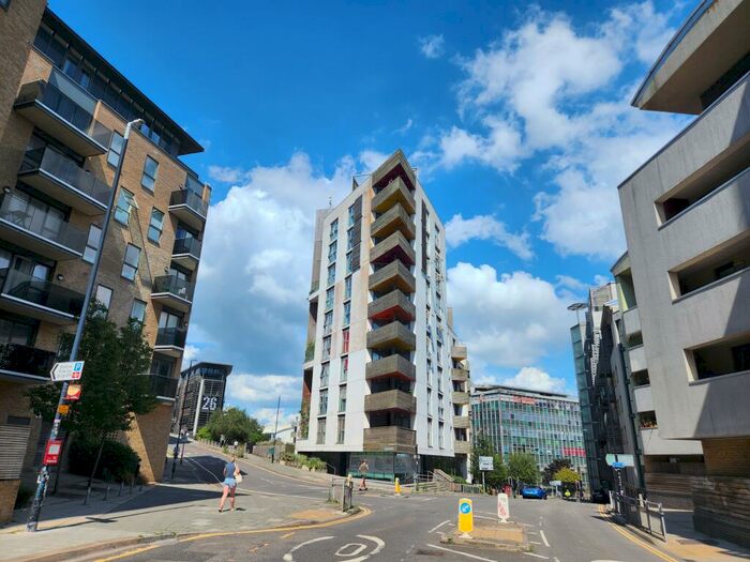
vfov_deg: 58.9
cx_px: 375
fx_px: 498
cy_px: 281
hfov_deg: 73.9
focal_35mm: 23
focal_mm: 5.4
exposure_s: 1/2192
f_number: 1.8
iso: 20
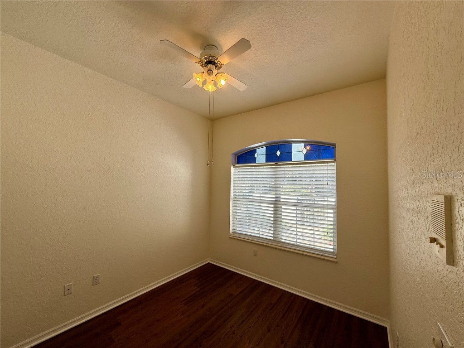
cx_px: 232
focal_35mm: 14
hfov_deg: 102.1
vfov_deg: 85.7
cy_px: 174
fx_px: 188
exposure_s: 1/157
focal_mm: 2.22
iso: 64
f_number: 2.2
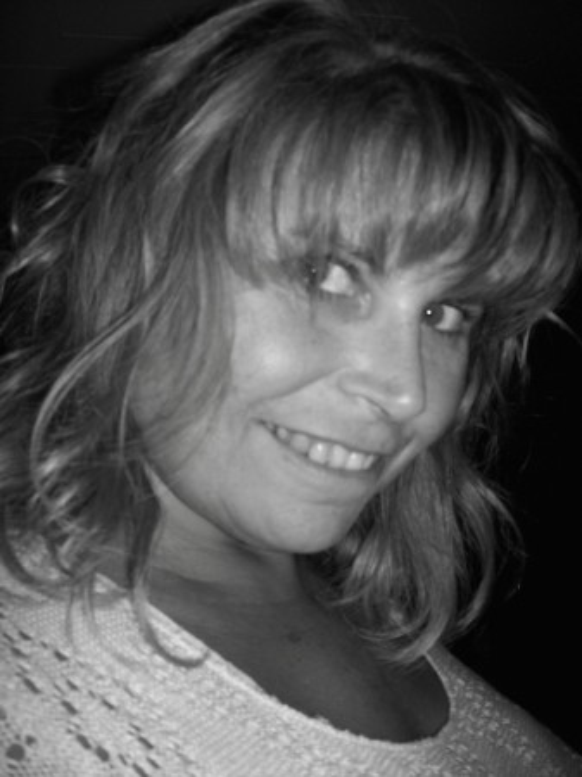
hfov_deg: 39.6
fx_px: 808
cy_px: 388
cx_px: 291
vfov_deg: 51.4
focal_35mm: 36
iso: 80
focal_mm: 6
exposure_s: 1/64
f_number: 2.7
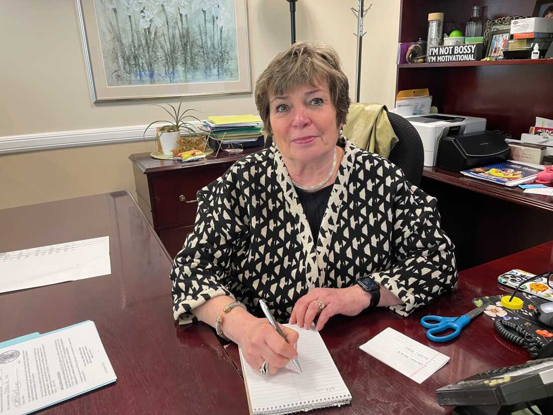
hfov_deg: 67.3
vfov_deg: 53.1
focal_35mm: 26
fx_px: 415
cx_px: 276
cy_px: 208
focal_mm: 4.2
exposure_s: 1/52
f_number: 1.6
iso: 125
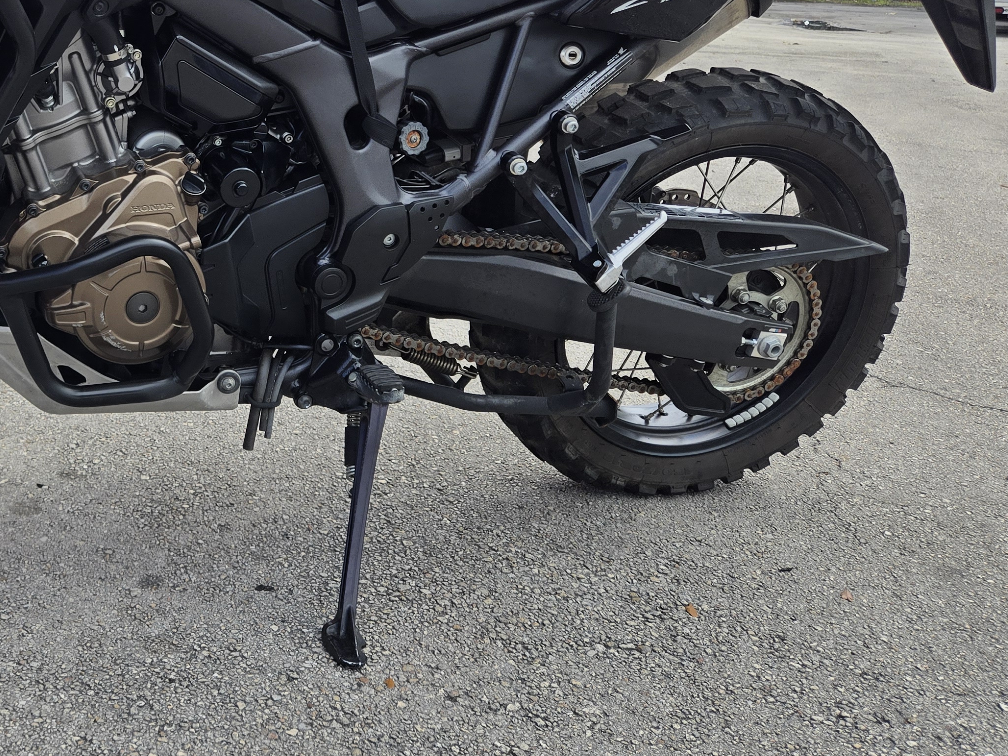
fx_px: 1310
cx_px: 118
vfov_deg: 31.0
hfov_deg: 39.3
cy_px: 111
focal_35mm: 45
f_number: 1.8
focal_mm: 5.4
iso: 25
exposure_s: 1/1242
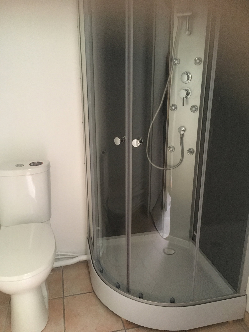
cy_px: 166
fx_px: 278
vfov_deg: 61.7
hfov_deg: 48.2
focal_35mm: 29
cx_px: 124
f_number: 2.2
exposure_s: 1/17
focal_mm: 4.15
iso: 500
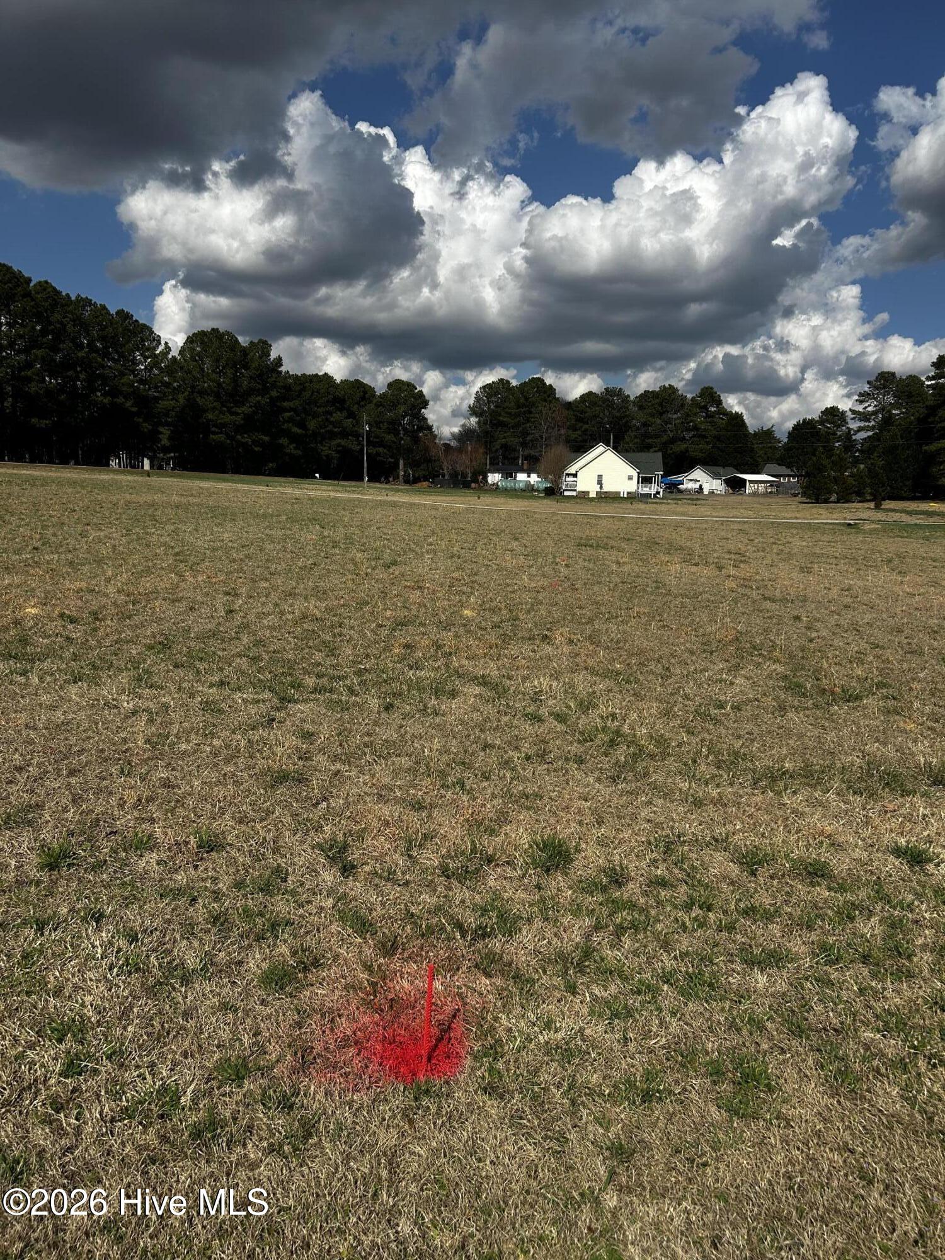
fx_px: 946
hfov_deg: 53.1
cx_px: 472
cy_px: 630
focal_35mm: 26
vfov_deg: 67.3
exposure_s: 1/7463
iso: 50
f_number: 1.5
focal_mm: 5.7
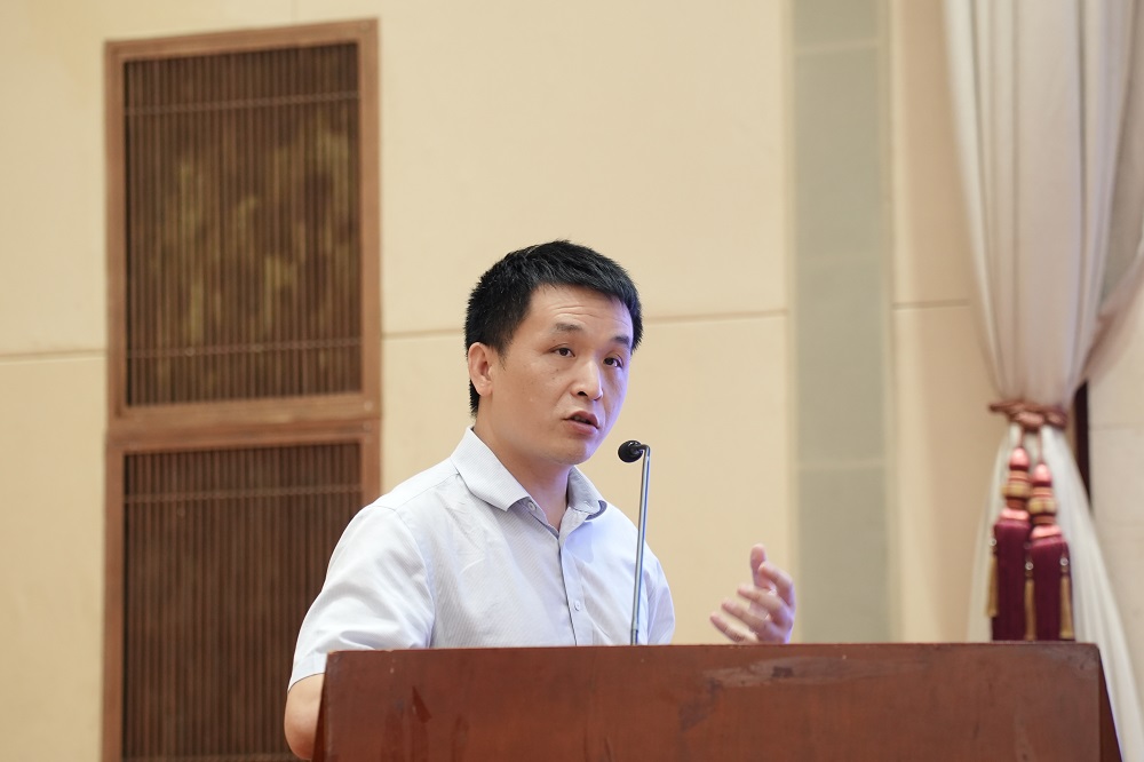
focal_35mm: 112
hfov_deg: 18.3
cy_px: 381
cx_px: 572
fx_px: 3558
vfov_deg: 12.2
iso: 1250
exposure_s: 1/100
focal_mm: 75
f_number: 2.8
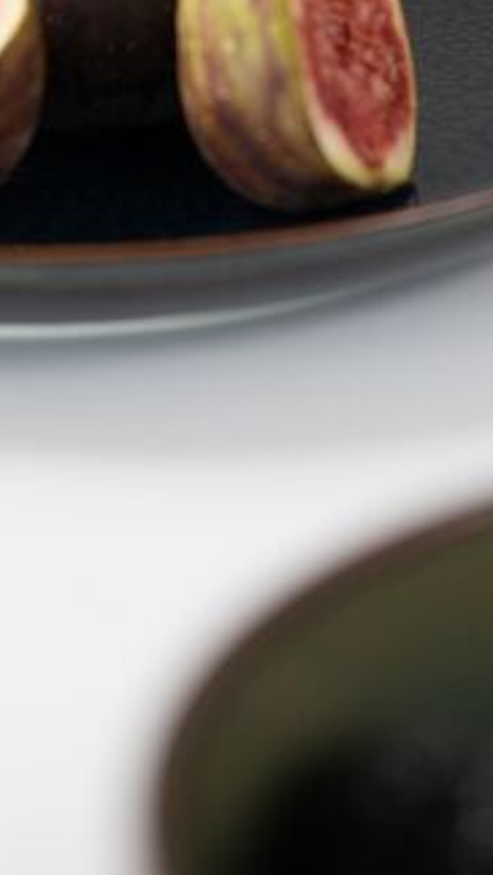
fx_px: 5547
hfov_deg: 5.0
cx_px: -265
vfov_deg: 8.9
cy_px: -218
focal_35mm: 239
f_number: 4
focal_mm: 85
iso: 160
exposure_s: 1/25
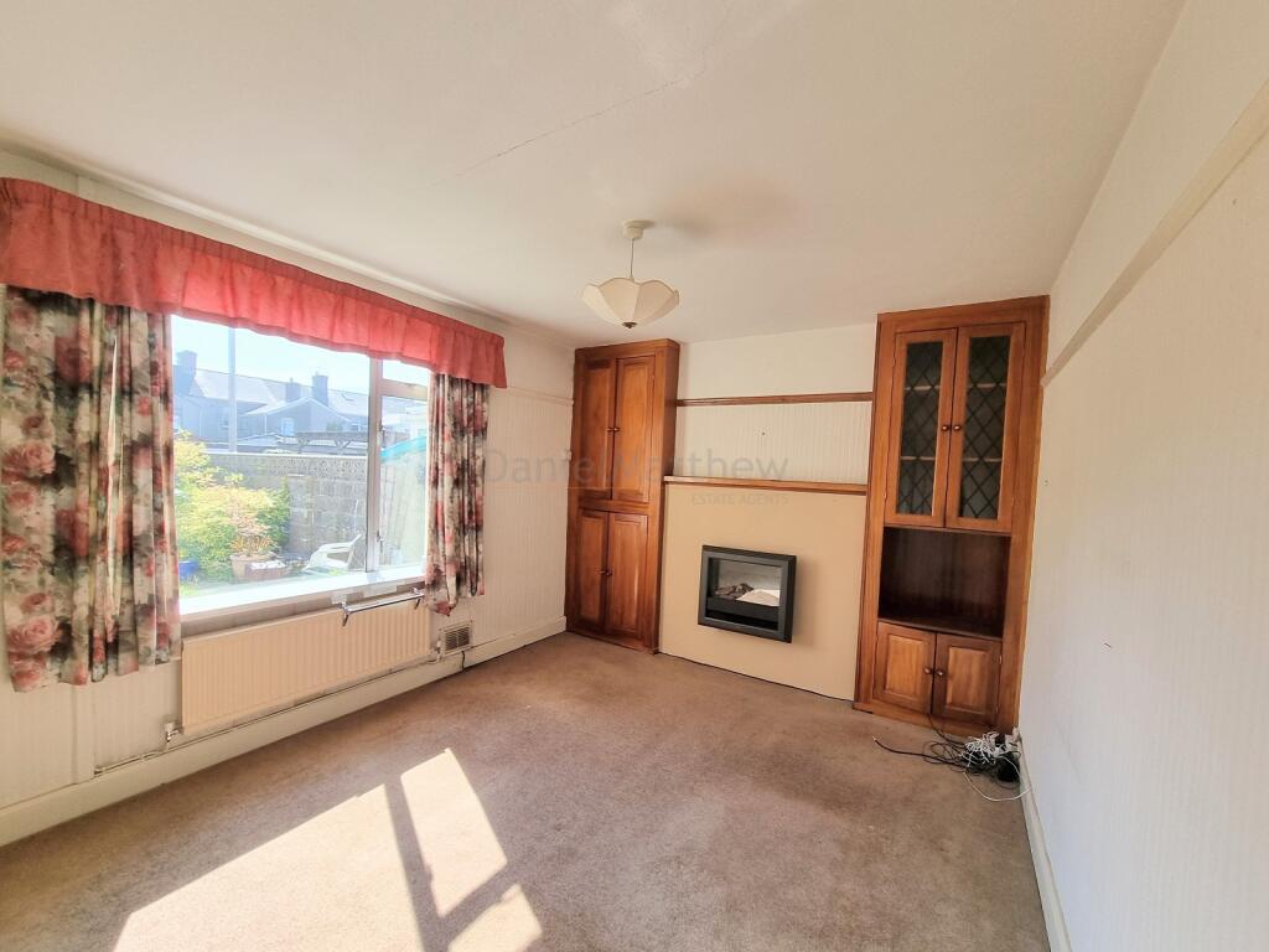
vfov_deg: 89.9
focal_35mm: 13
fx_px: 477
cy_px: 476
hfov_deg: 106.2
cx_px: 634
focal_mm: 2.2
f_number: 2.2
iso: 50
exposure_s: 1/342
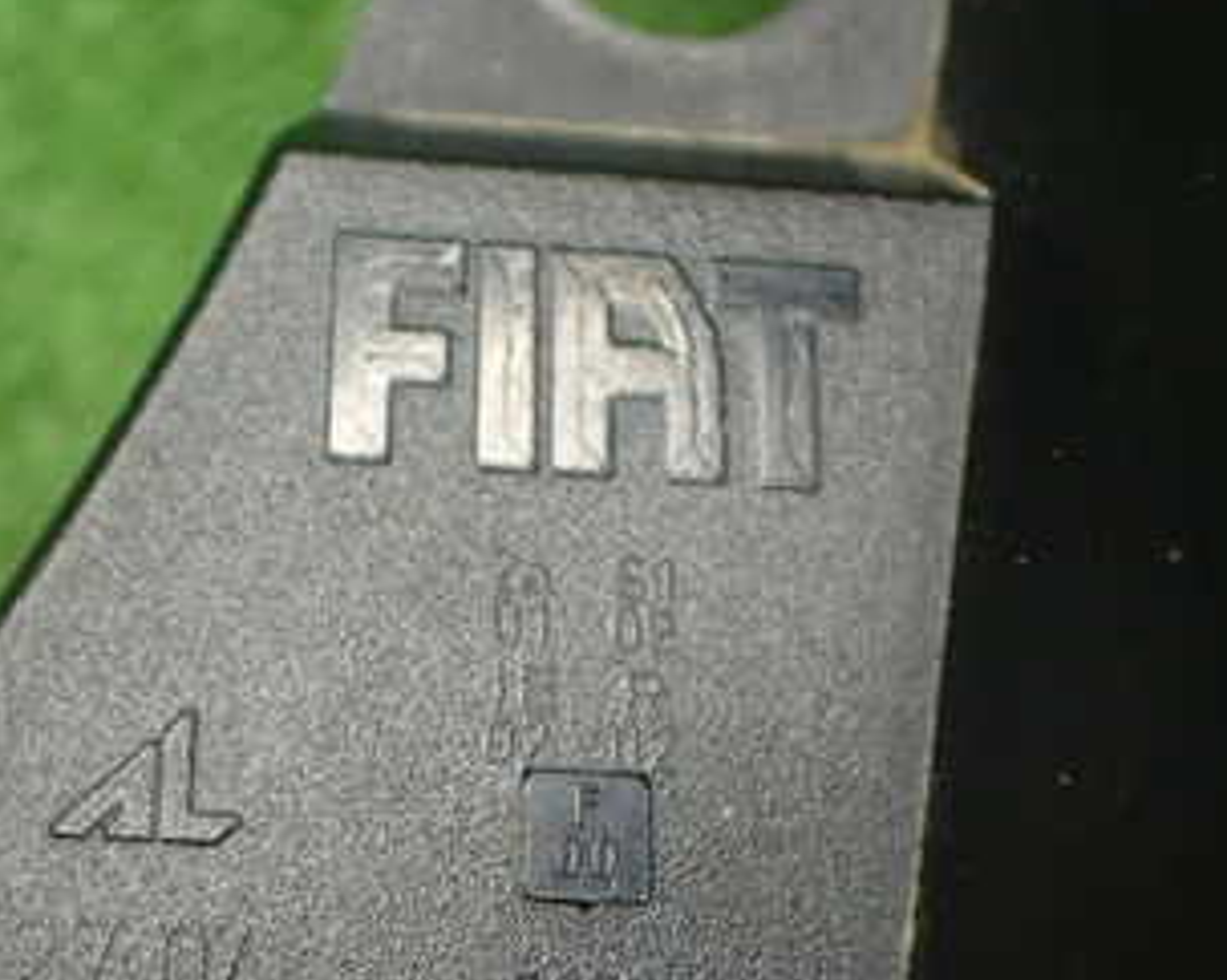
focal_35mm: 58
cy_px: 891
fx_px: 2105
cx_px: 421
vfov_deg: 25.4
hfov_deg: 32.3
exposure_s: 1/125
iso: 800
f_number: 2.3
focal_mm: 5.4
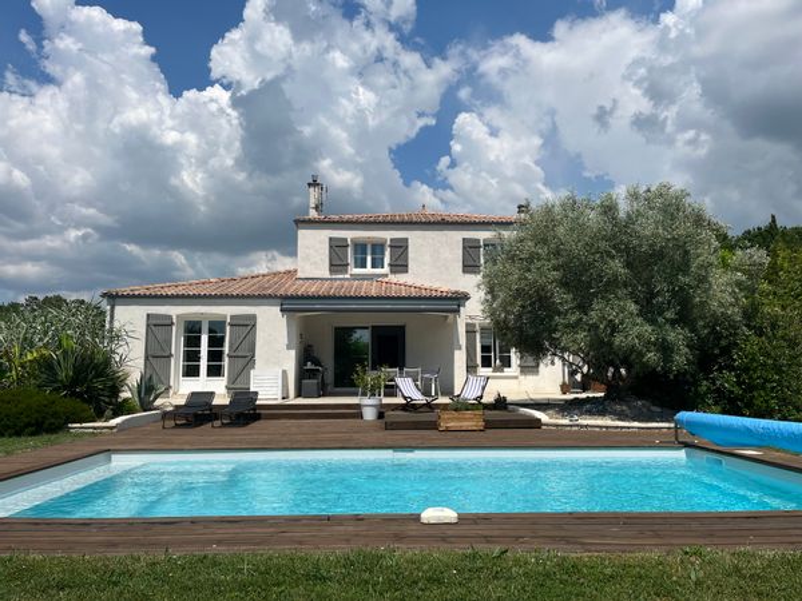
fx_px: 602
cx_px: 401
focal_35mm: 26
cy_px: 300
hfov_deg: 67.3
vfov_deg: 53.1
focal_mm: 5.1
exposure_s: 1/7874
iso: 50
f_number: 1.6
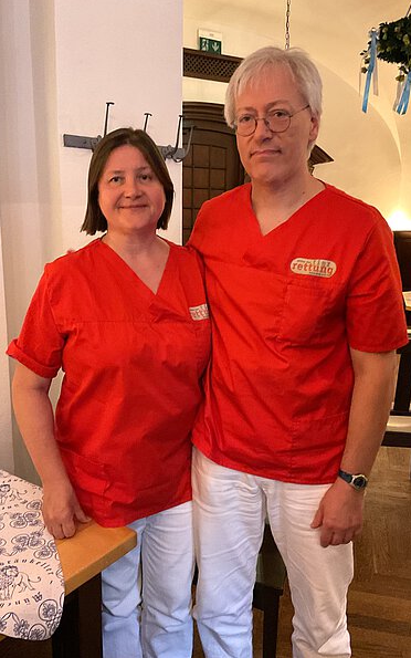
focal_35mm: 31
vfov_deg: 61.2
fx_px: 555
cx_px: 204
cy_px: 328
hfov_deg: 40.6
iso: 500
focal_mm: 3
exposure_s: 1/30
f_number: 1.8
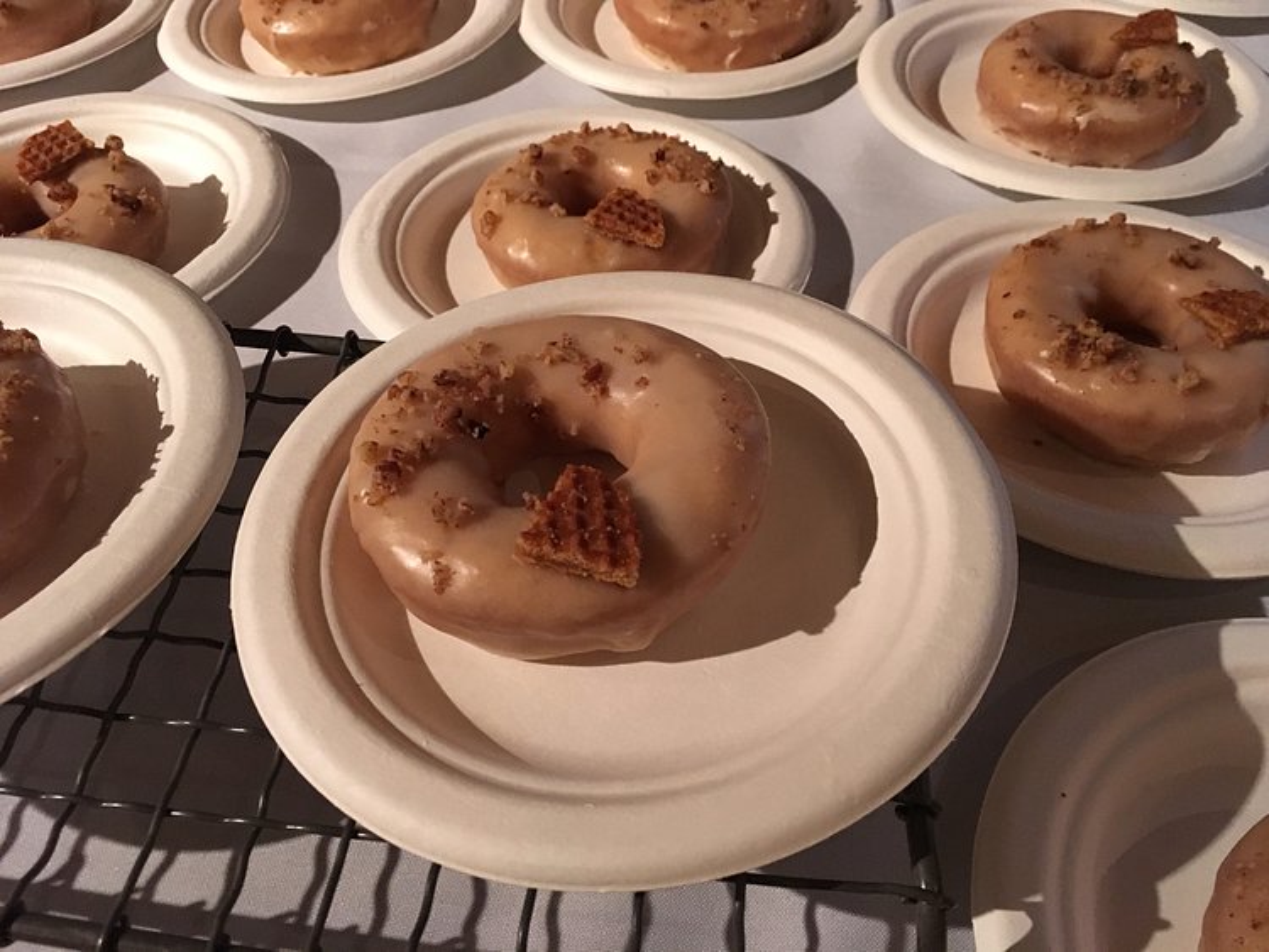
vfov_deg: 48.3
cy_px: 476
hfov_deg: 61.6
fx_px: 1063
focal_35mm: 29
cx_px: 634
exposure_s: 1/30
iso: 200
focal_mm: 4.15
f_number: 2.2
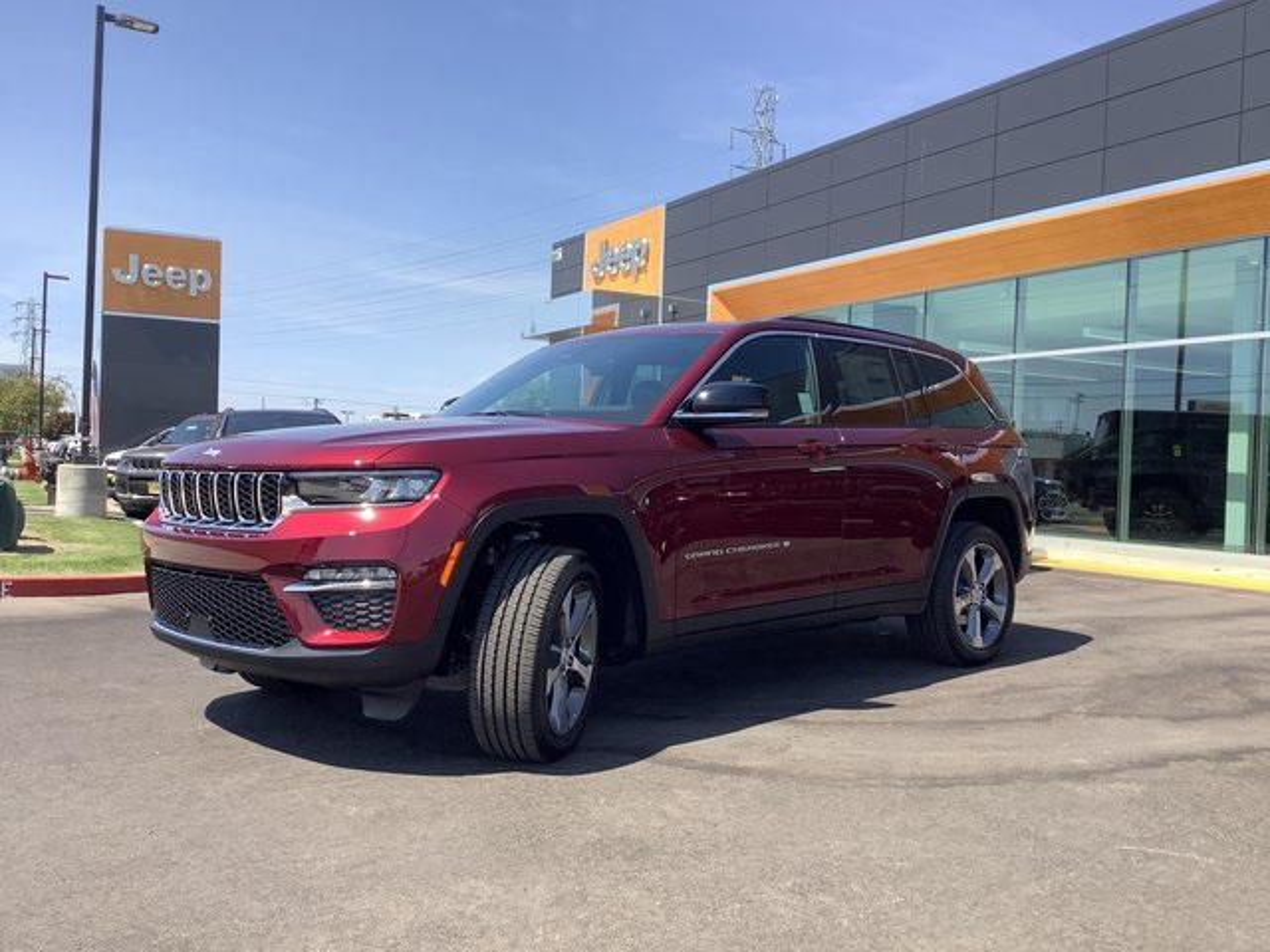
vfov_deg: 45.4
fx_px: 1137
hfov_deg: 58.4
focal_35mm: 31
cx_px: 635
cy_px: 476
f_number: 2.4
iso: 25
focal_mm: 3.3
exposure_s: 1/831
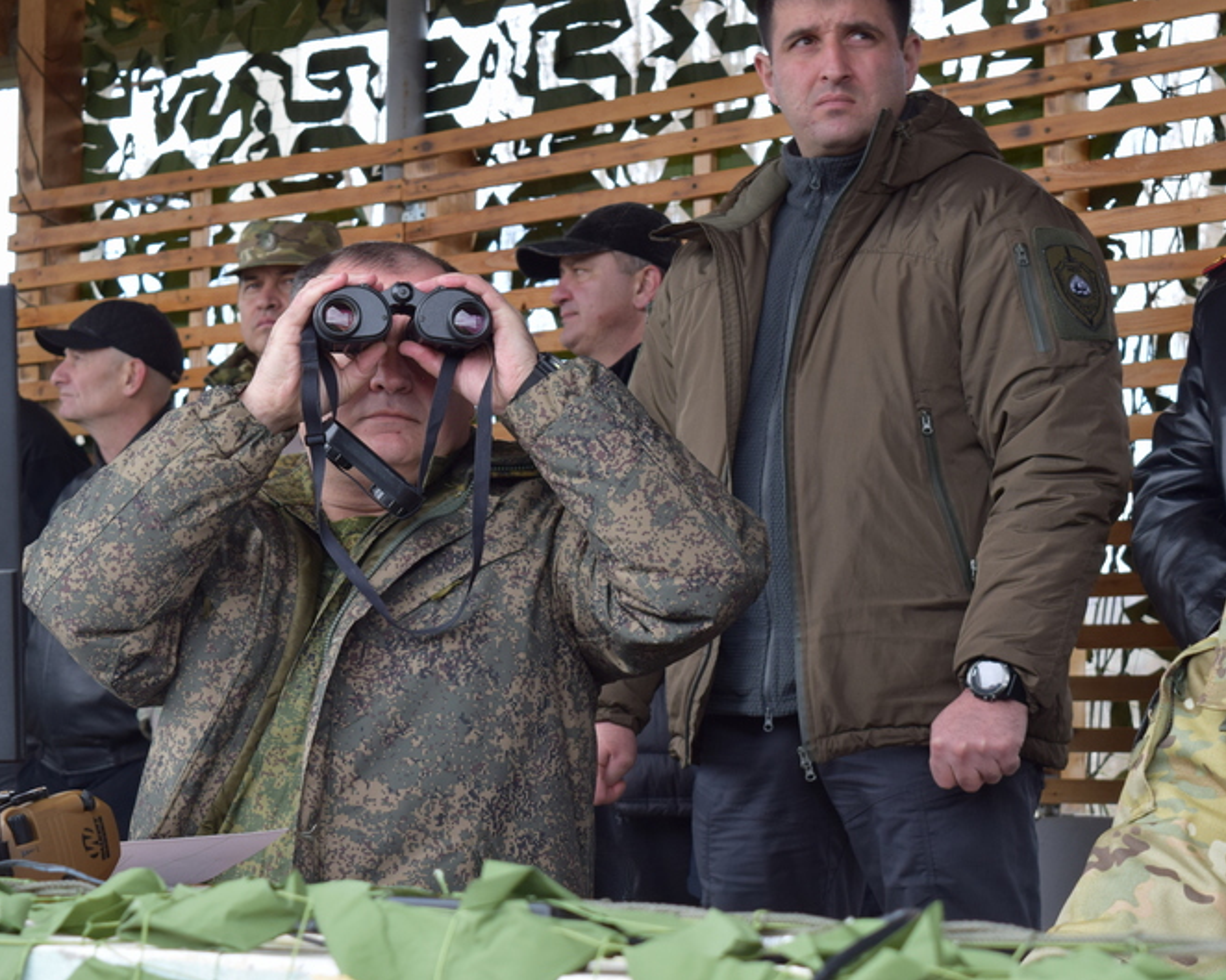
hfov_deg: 20.5
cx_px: 656
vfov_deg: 16.4
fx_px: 3394
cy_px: 492
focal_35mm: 94
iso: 400
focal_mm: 55
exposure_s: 1/250
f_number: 8
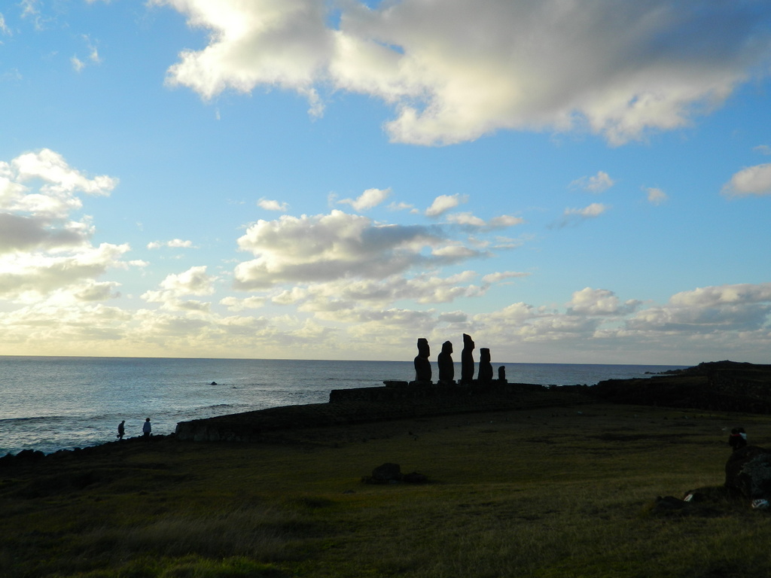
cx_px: 386
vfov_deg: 40.7
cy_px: 289
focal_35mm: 35
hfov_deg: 52.6
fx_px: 780
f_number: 3.3
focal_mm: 6.2
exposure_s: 1/640
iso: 80
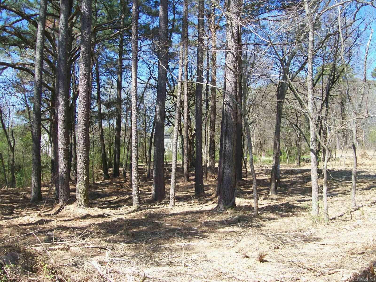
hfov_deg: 51.4
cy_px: 141
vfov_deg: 39.7
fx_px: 391
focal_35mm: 36
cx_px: 188
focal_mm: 6
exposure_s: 1/487
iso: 80
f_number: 2.7
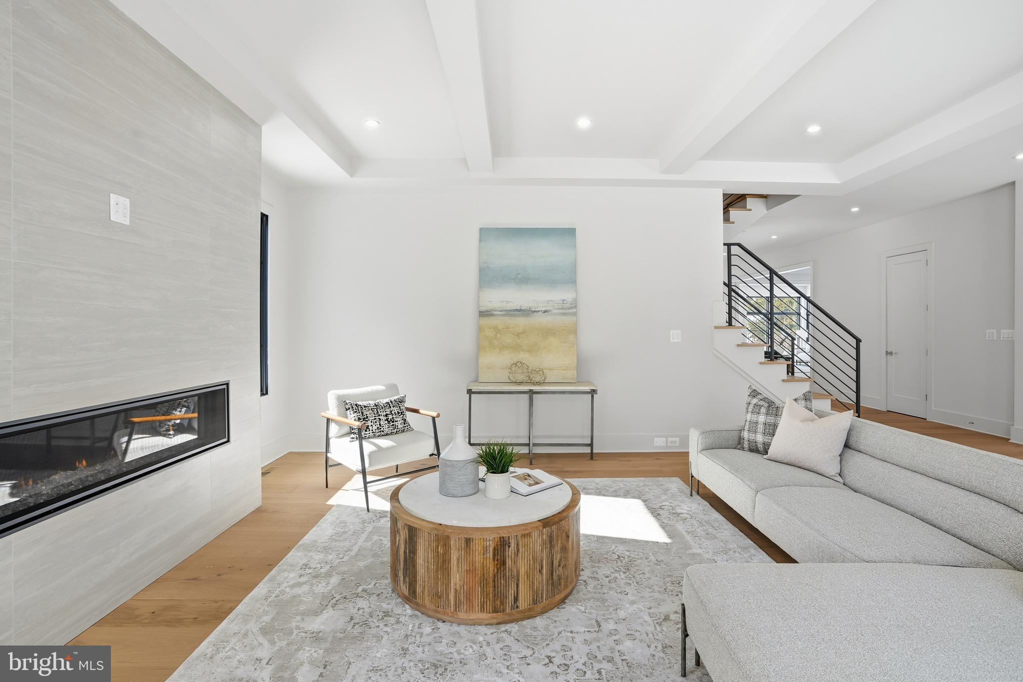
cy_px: 341
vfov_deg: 73.7
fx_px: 455
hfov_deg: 96.7
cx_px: 512
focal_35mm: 16
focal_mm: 16
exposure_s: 1/500
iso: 400
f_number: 8
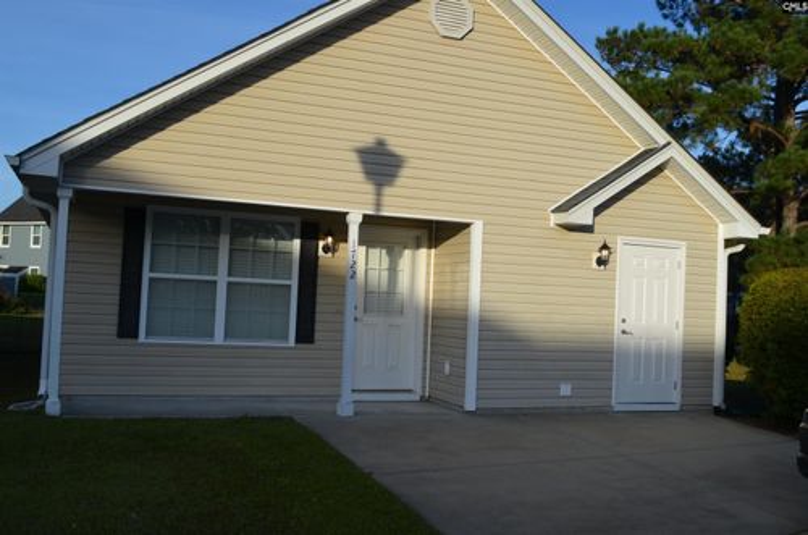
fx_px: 806
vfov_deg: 36.7
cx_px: 404
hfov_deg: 53.2
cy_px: 268
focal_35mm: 36
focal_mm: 24
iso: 110
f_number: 8
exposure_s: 1/250
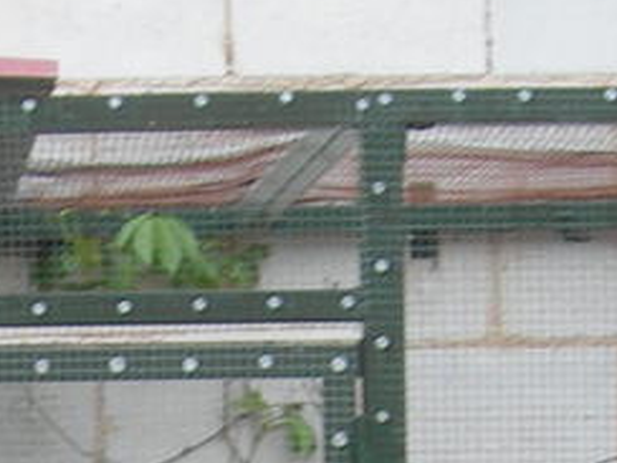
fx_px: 4260
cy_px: 1032
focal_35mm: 239
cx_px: -182
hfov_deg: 8.2
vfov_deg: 6.0
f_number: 2.8
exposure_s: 1/96.4
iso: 50
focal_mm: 7.8
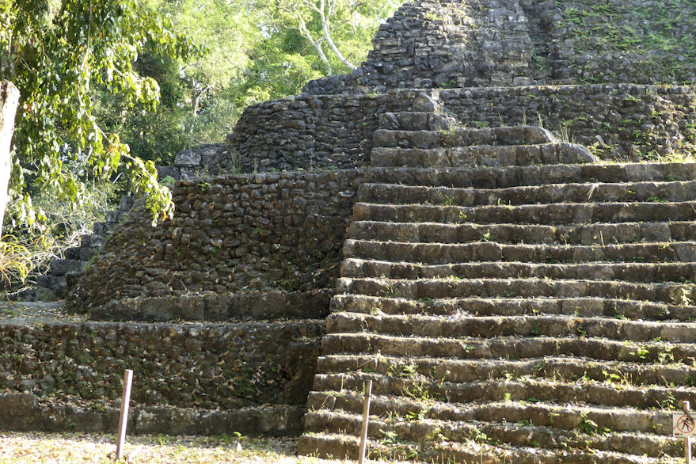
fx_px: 1373
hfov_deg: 28.5
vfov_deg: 19.2
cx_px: 359
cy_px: 173
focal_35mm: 71
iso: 160
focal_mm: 9
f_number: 4.1
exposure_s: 1/60
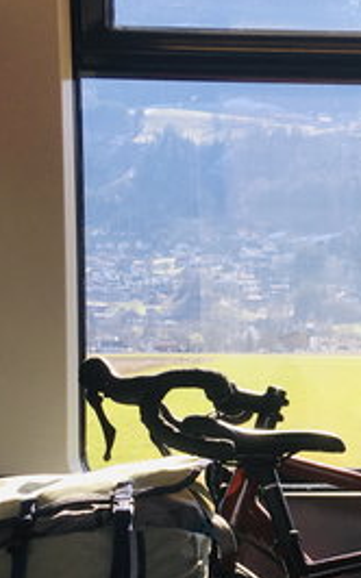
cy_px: 453
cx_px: 376
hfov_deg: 16.1
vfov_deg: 25.7
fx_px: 1245
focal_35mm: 79
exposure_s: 1/208
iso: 25
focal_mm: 4.15
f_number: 2.2
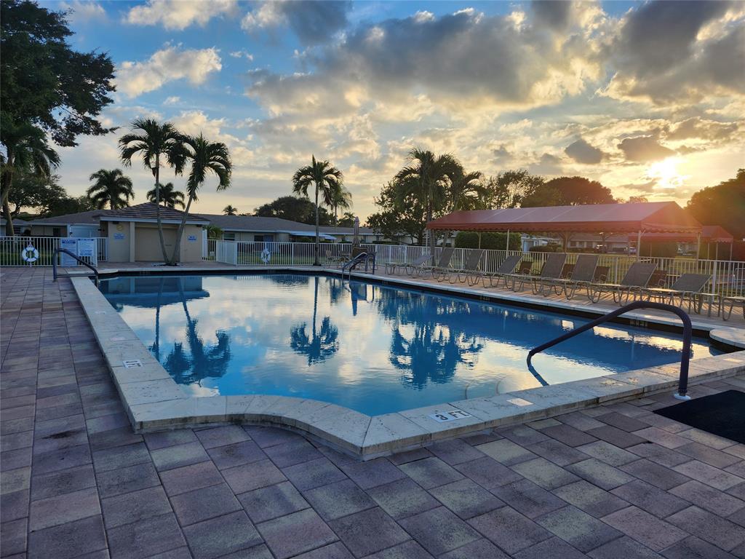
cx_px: 372
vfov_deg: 58.9
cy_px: 280
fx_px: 495
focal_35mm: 23
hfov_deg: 73.9
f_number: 1.8
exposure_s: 1/1160
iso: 25
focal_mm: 5.54
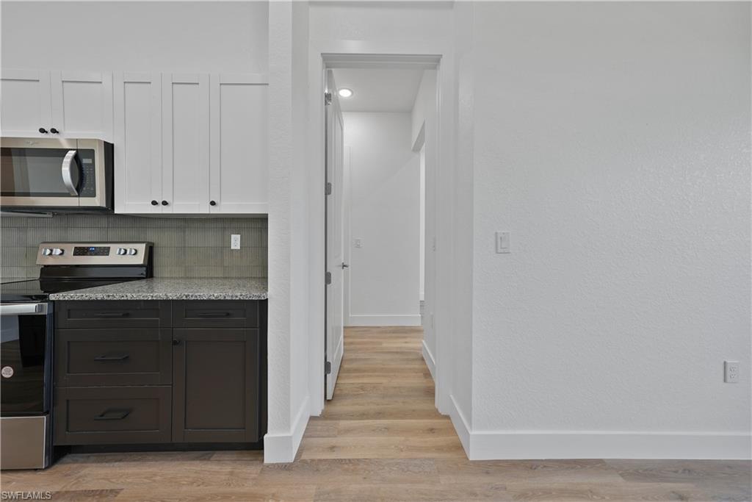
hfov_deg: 112.6
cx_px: 376
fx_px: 251
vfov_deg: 90.0
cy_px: 251
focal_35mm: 12
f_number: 2.8
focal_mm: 12
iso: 160
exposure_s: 1/30
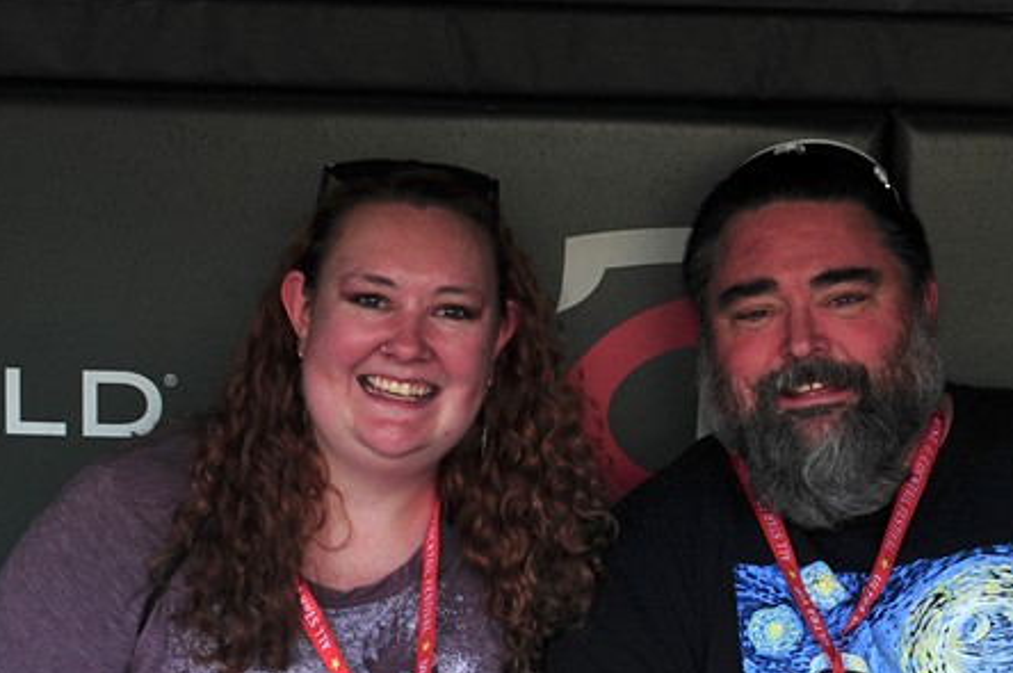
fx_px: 3485
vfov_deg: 10.9
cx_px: 655
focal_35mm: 124
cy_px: 640
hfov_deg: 16.5
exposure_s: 1/250
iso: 250
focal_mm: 55
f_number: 4
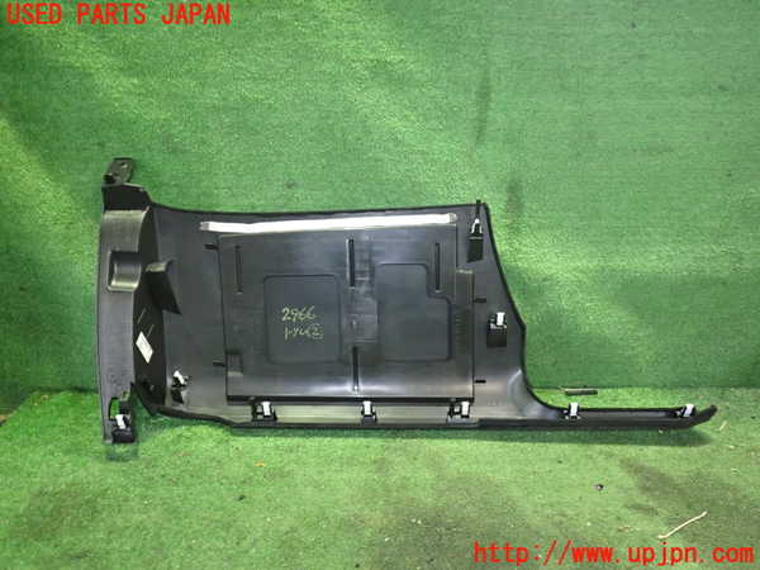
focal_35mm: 30
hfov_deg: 60.0
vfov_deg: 46.8
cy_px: 285
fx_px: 659
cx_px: 380
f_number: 2.3
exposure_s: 1/20
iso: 800
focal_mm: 5.4
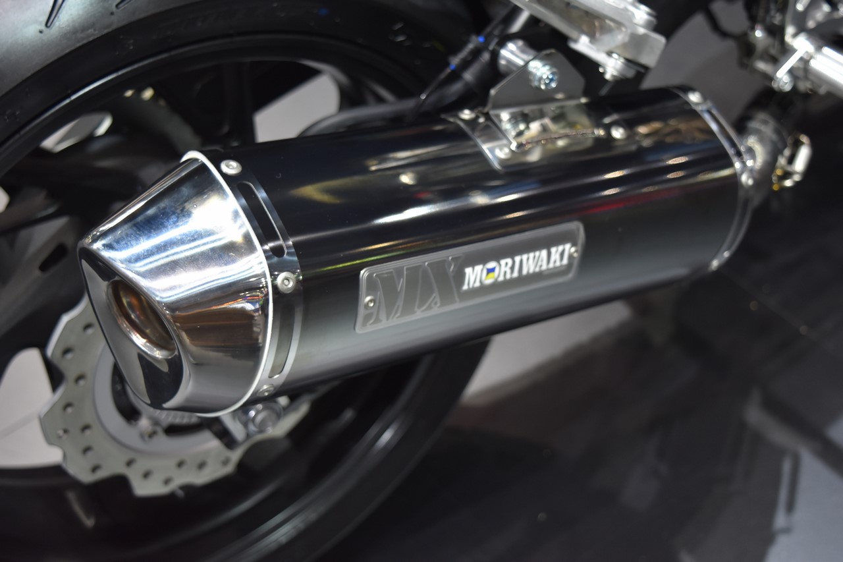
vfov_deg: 25.1
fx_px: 1264
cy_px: 281
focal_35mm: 54
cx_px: 422
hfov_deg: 36.9
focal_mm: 36
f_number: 4.8
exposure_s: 1/60
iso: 640
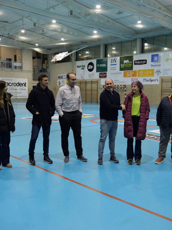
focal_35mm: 38
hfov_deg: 37.7
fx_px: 252
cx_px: 86
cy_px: 114
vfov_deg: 49.0
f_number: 2.8
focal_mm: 14
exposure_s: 1/125
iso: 500
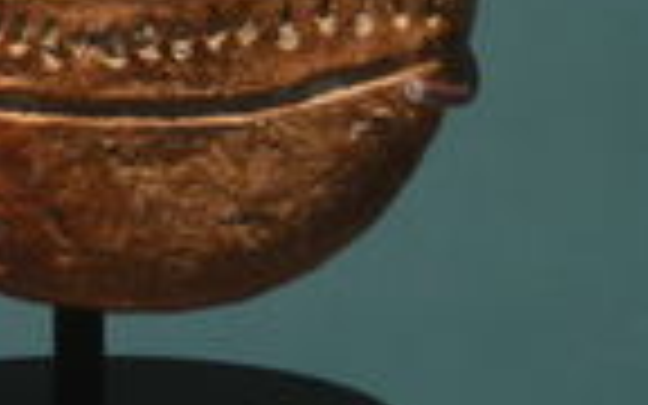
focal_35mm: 914
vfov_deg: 1.4
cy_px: -693
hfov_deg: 2.3
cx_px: 45
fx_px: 16141
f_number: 5.6
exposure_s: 1/160
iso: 1000
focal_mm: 130
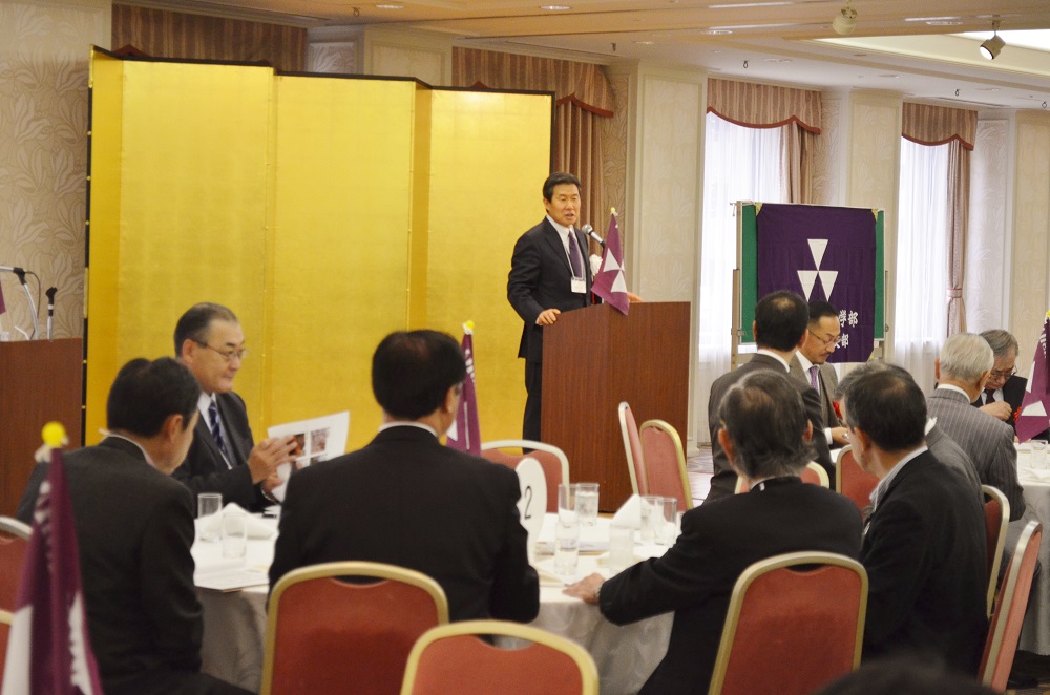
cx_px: 525
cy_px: 348
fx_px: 2401
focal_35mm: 82
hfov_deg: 24.7
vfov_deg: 16.5
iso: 1600
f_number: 5.6
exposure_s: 1/60
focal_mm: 55
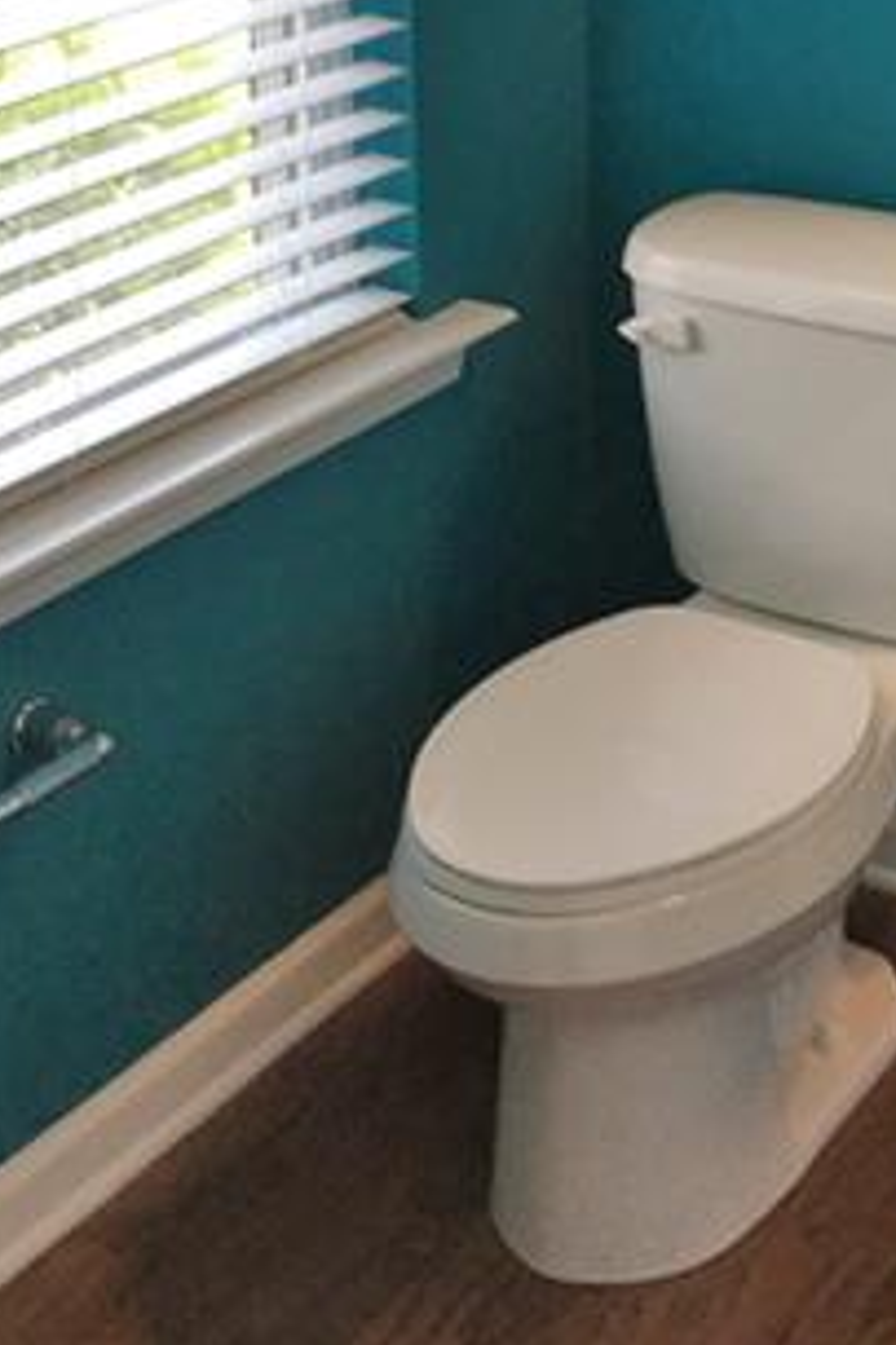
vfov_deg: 25.1
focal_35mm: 76
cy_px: -57
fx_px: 2840
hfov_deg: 17.6
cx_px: 812
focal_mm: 4.15
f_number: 2.2
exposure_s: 1/60
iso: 32
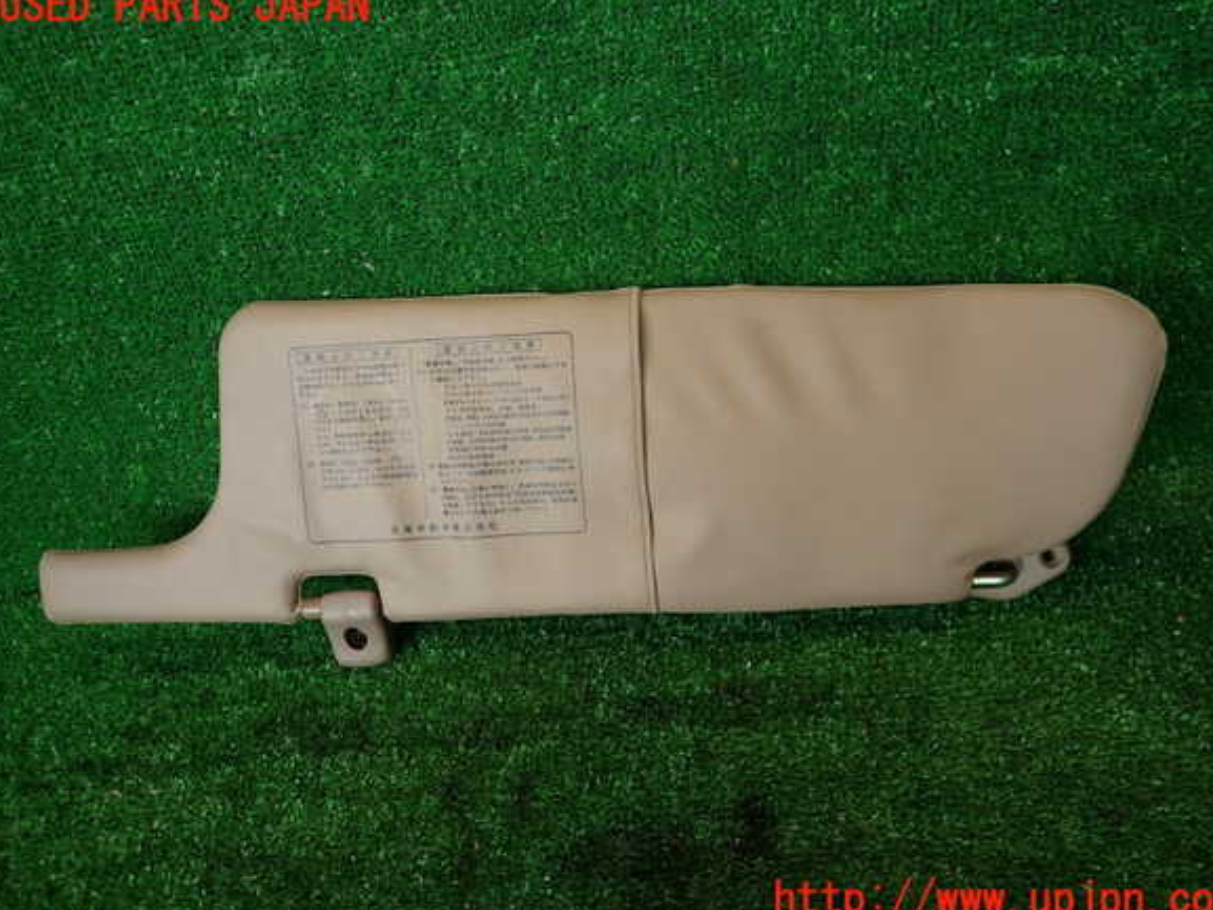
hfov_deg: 67.3
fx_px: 911
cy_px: 454
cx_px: 618
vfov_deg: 53.1
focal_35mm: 26
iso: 100
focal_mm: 4.5
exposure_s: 1/80
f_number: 2
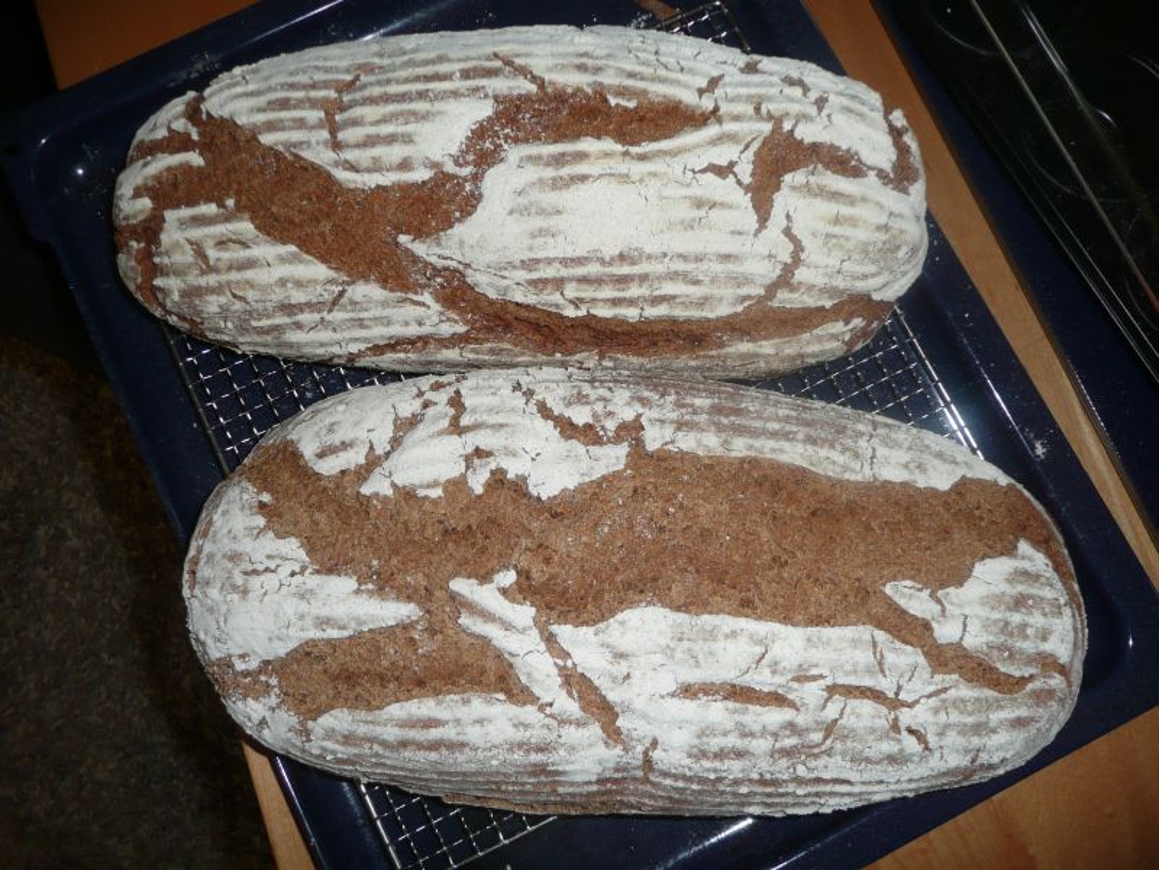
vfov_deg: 49.7
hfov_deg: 63.4
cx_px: 580
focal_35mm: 28
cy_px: 435
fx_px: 937
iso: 100
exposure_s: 1/30
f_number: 3.3
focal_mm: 4.6
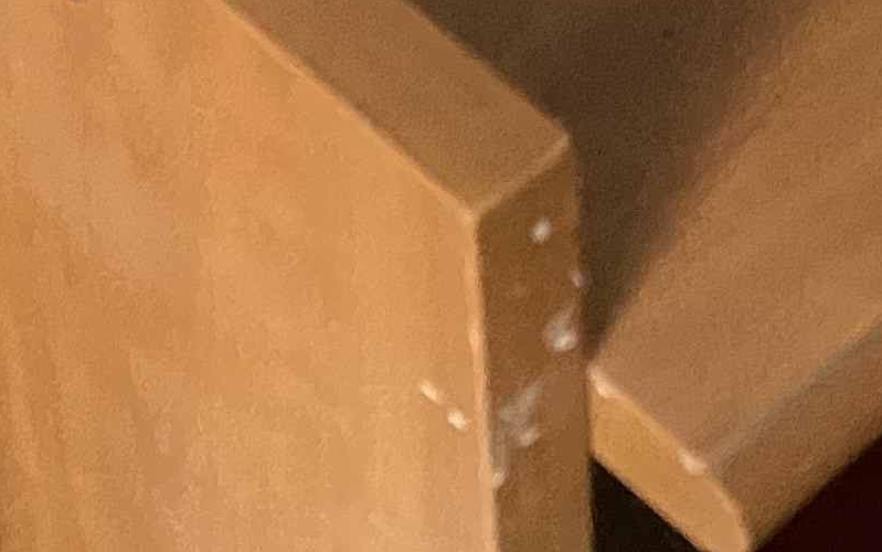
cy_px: -834
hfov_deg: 14.7
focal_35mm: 139
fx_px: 3342
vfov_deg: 8.5
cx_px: 933
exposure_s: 1/30
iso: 800
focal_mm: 4.25
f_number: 1.8
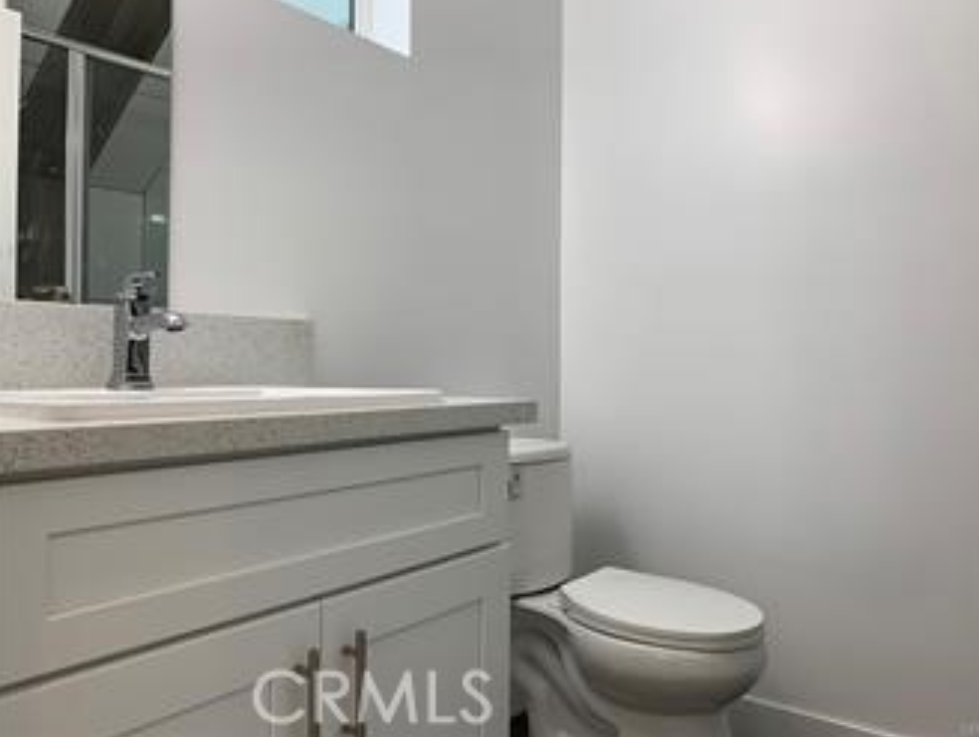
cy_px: 358
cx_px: 503
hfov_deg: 65.2
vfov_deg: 51.5
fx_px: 765
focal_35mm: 27
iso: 32
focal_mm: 4.25
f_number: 1.8
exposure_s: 1/120
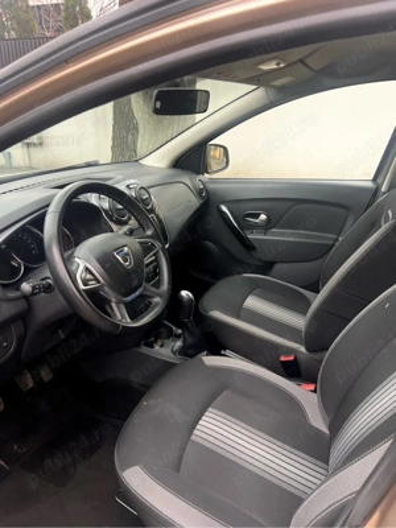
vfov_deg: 67.3
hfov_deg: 53.1
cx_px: 198
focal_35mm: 26
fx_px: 397
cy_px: 264
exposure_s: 1/121
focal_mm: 5.7
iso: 100
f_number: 1.5
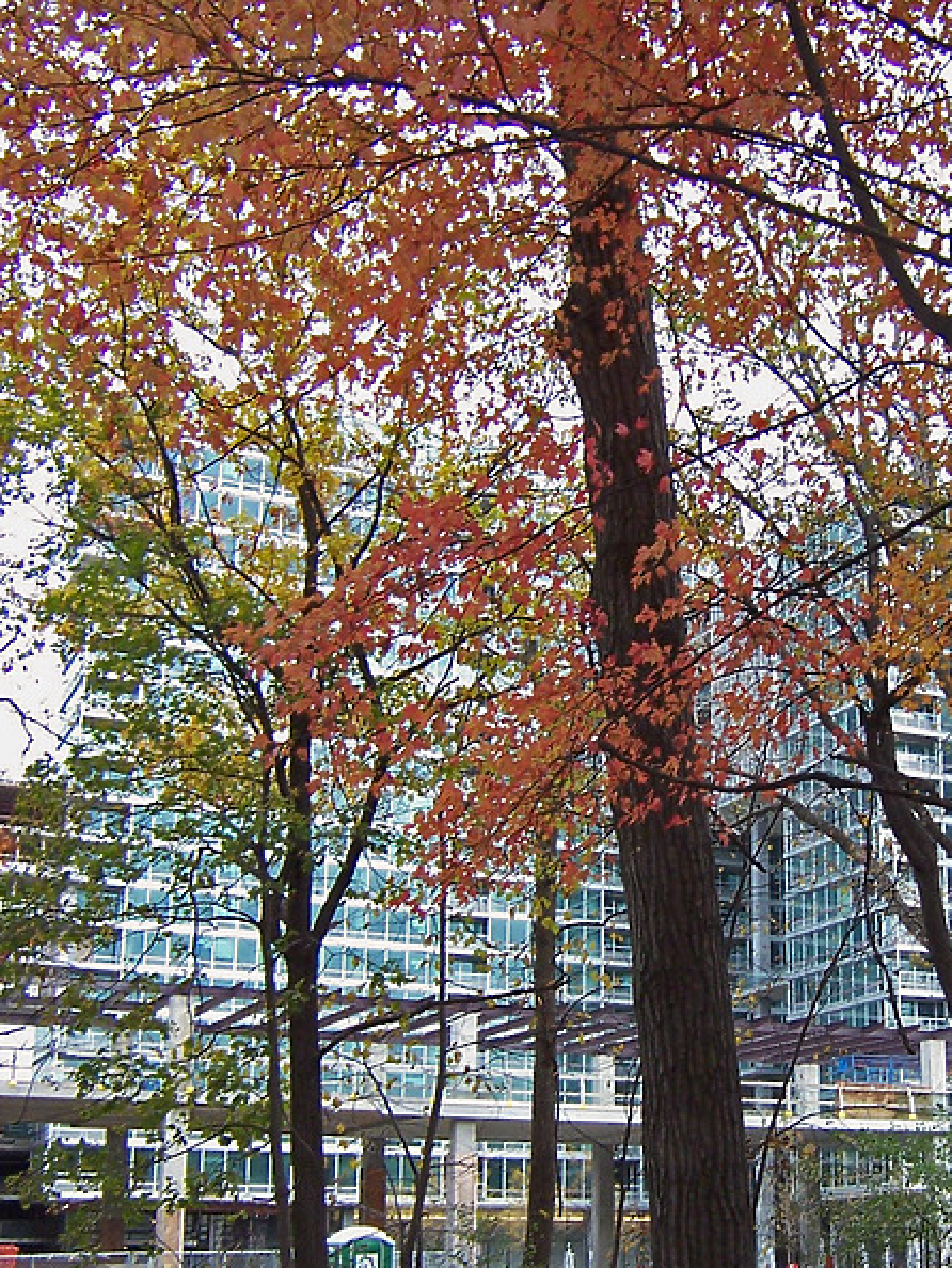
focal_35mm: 50
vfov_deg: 38.0
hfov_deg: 28.7
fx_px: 1832
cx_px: 705
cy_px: 751
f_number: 2.8
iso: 140
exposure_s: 1/90
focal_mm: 5.5
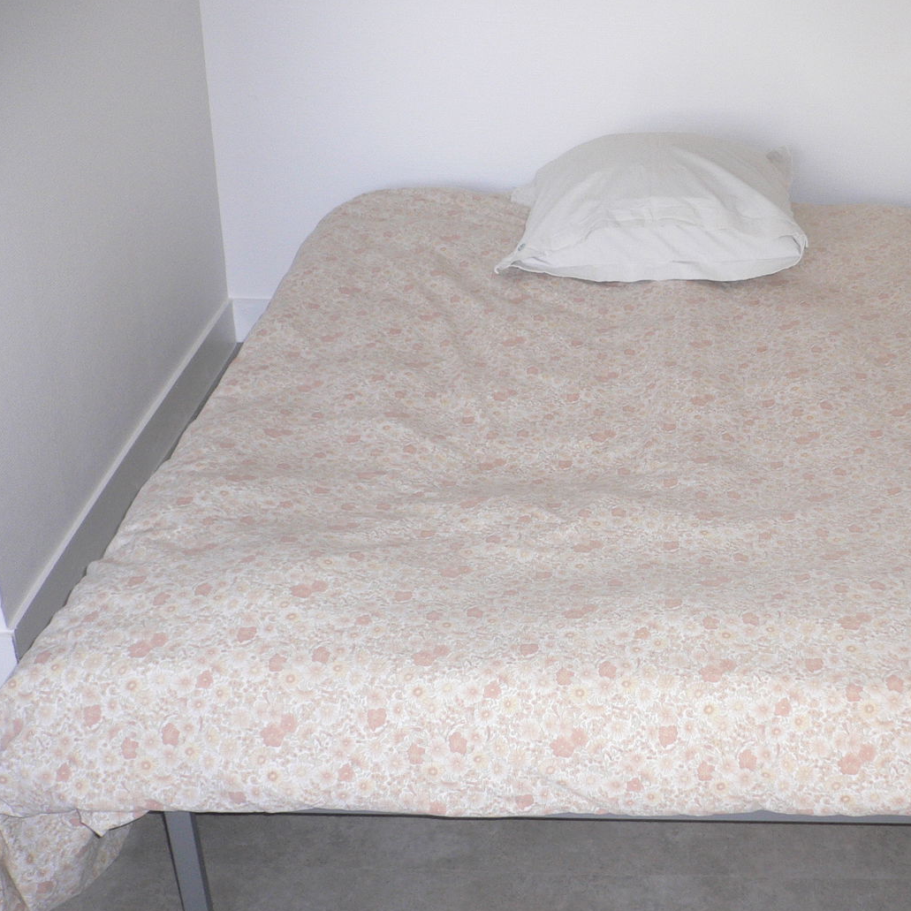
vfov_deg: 35.3
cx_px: 672
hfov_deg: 34.7
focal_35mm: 48
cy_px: 505
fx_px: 1429
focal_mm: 5.8
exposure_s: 1/60
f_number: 2.8
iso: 150
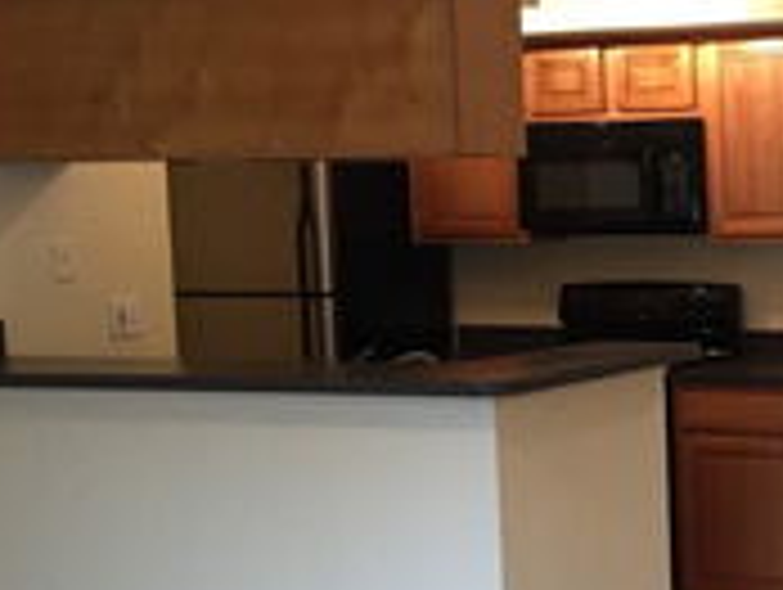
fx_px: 1608
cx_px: 916
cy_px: 392
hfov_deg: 24.9
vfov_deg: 20.7
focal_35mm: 71
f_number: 2.2
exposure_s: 1/30
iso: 160
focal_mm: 4.15
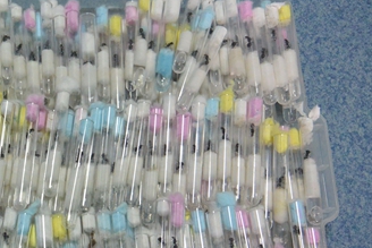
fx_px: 548
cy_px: 194
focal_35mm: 53
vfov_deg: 25.2
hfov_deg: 35.4
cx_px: 39
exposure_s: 1/60
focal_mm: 11
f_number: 3.5
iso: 1000
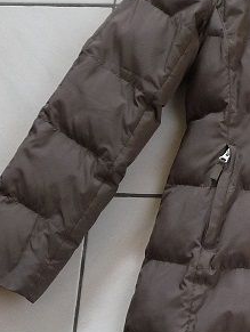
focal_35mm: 83
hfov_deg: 16.9
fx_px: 797
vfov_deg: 23.5
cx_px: 313
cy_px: 156
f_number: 3.3
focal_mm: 4.7
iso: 160
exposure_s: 1/30
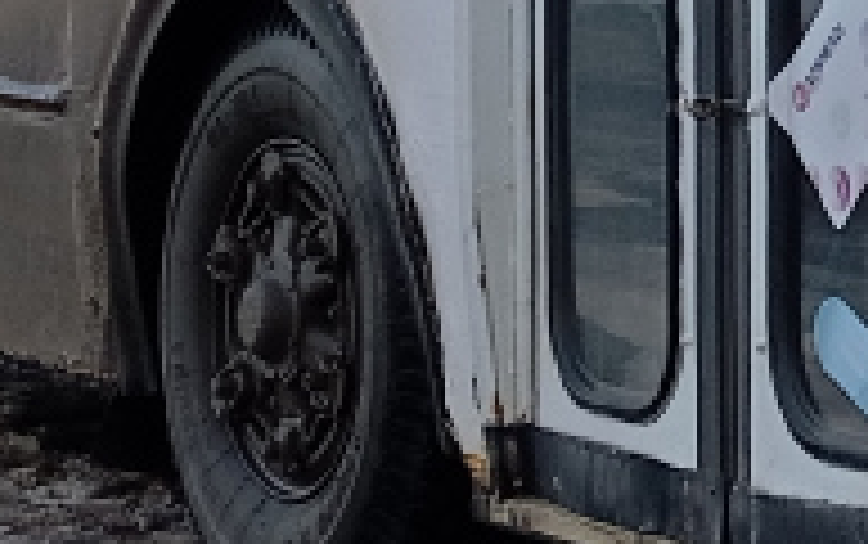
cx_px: 1192
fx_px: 4735
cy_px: -344
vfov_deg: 6.5
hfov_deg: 10.2
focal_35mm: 200
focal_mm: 4.22
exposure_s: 1/180
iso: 56
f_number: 1.8
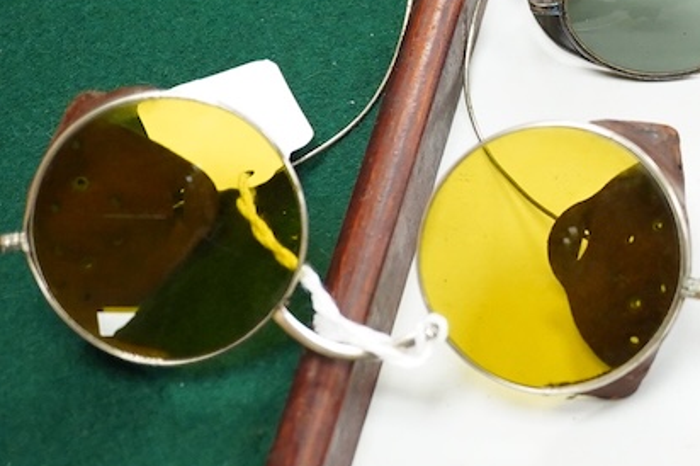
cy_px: 68
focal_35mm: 123
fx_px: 2390
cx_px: 940
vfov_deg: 11.1
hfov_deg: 15.7
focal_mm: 30
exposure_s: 1/200
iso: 2000
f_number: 3.5
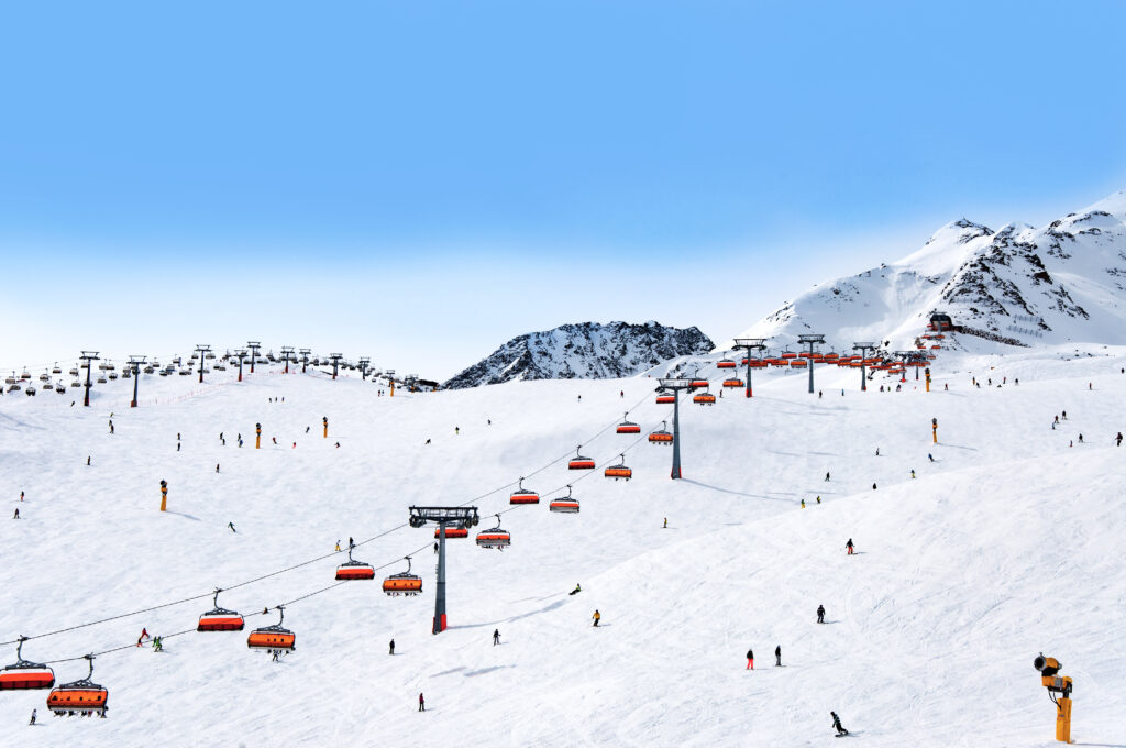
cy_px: 374
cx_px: 563
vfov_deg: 18.9
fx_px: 2249
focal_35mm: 72
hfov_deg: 28.1
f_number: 18
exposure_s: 1/320
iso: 200
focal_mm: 48
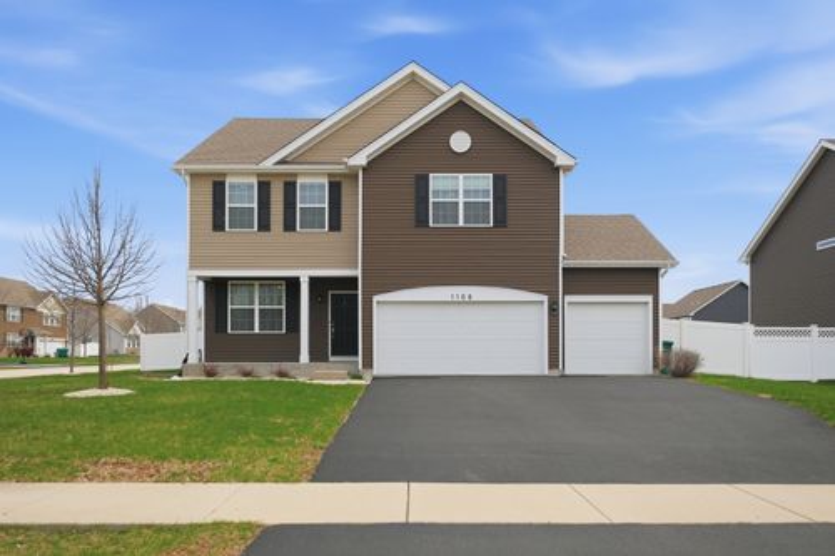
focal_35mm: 23
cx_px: 418
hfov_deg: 76.1
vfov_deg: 55.1
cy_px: 278
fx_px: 533
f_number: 4
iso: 640
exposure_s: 1/8000
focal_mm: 15.1
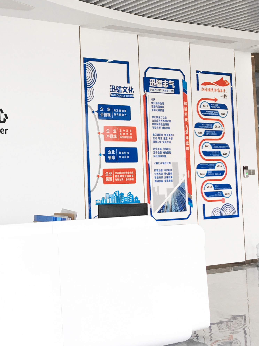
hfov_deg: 23.5
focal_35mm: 59
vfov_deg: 32.6
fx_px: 589
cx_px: -17
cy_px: 134
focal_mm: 4.15
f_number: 2.2
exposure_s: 1/33
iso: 25
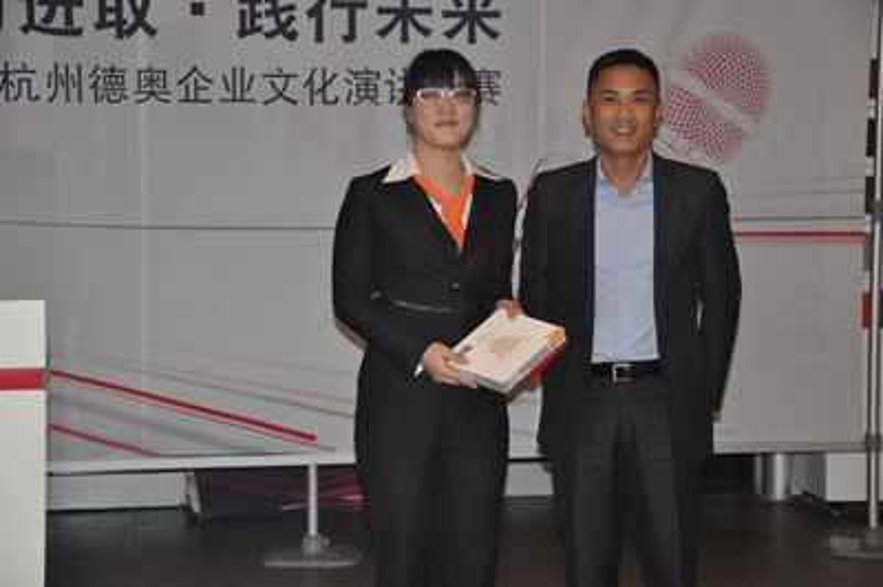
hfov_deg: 21.9
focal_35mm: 93
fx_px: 2279
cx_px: 442
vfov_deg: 14.7
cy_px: 294
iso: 1250
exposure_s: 1/60
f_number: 5.3
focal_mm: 62
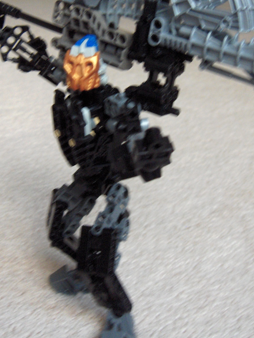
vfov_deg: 33.7
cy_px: 138
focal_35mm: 57
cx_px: 120
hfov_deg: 25.7
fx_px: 558
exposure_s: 1/42.6
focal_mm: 8
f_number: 2.8
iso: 200
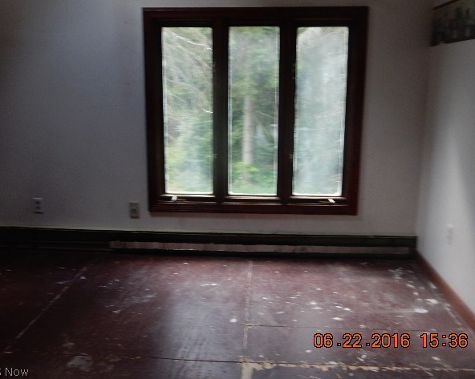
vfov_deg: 39.1
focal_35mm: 38
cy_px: 188
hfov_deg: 48.0
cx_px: 233
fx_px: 534
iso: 280
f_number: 4
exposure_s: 1/30
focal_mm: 6.4
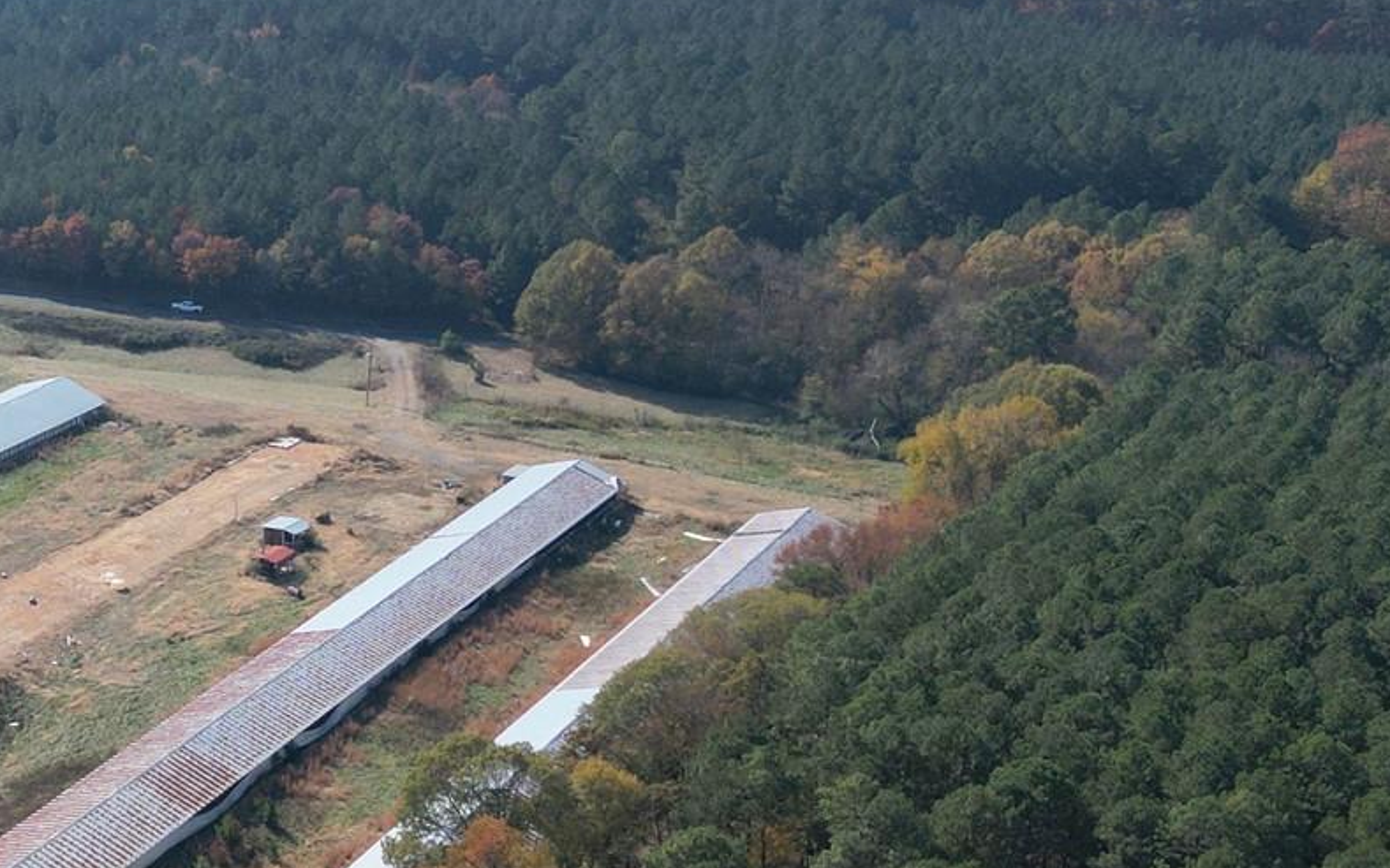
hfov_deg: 29.3
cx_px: 42
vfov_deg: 19.7
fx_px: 2500
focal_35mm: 66
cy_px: 375
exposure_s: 1/3200
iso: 100
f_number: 1.7
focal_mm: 6.72
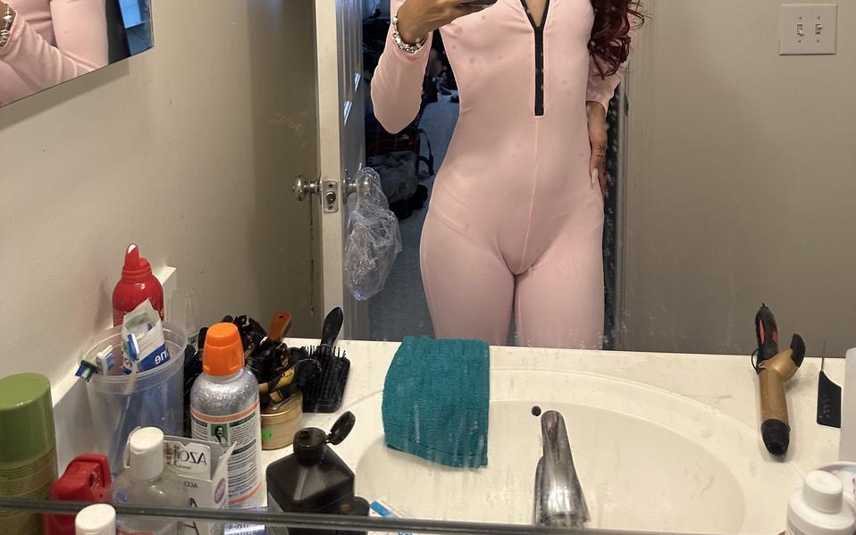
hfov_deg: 56.7
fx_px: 793
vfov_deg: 34.9
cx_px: 428
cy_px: 44
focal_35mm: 34
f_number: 1.78
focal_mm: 6.86
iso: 250
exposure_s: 1/60
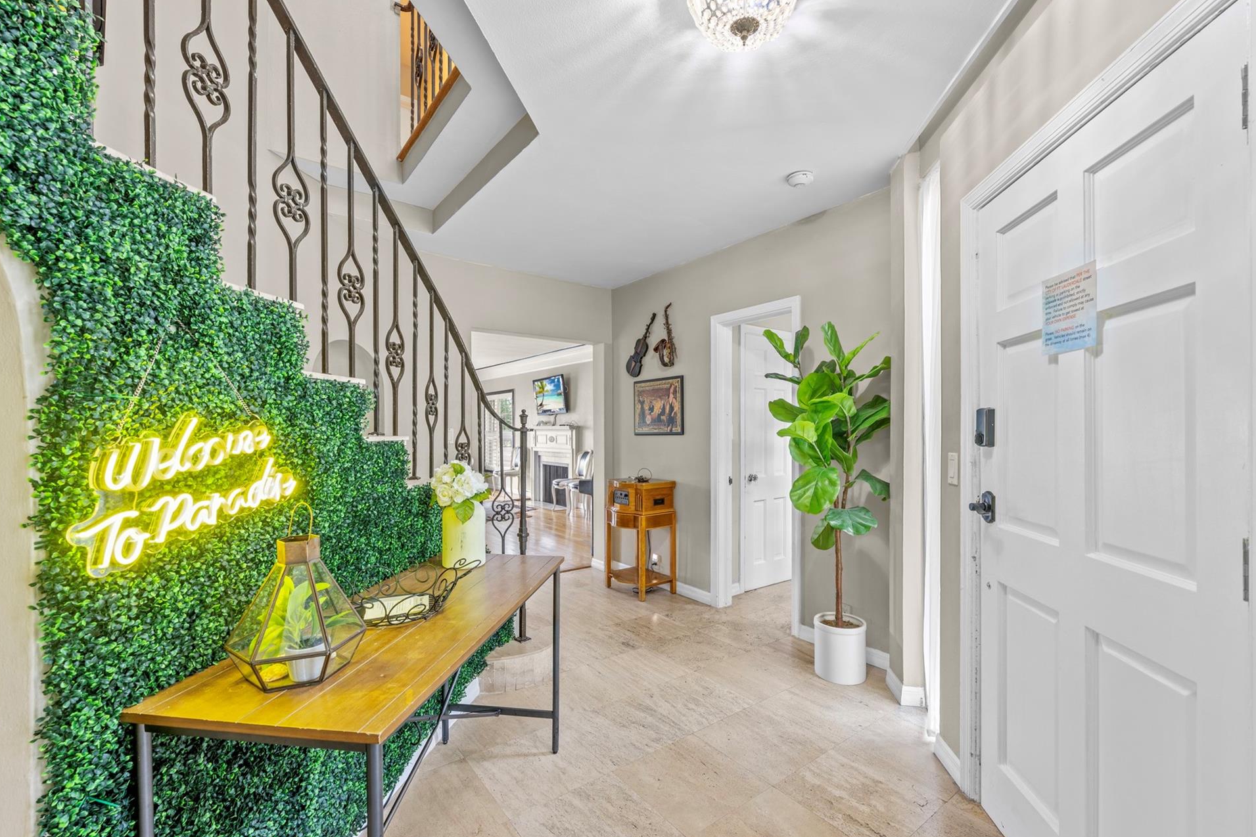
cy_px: 422
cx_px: 632
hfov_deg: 100.4
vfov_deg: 77.3
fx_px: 523
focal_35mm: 15
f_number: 8
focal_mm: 14
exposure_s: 3
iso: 64
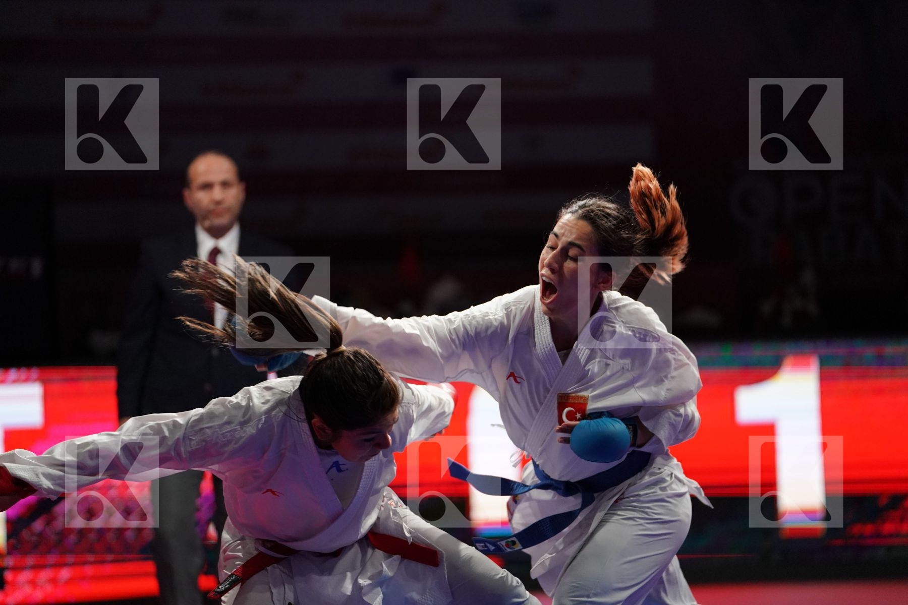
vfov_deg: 8.0
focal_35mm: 171
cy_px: 302
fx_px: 4313
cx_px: 454
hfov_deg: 12.0
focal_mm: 171
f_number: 2.8
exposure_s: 1/1000
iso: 3200
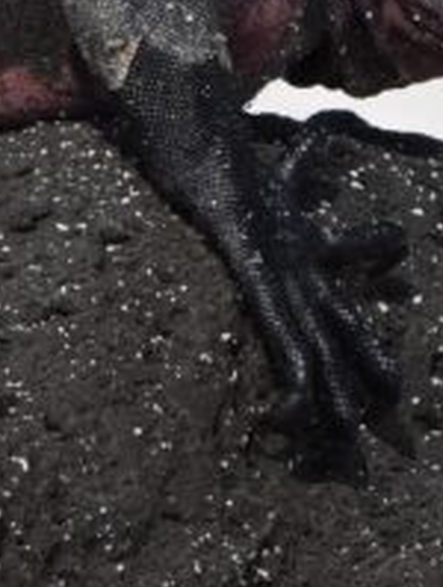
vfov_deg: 5.1
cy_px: -4
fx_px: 6548
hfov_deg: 3.8
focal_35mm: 385
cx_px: -449
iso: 200
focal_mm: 52
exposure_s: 1/500
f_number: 11
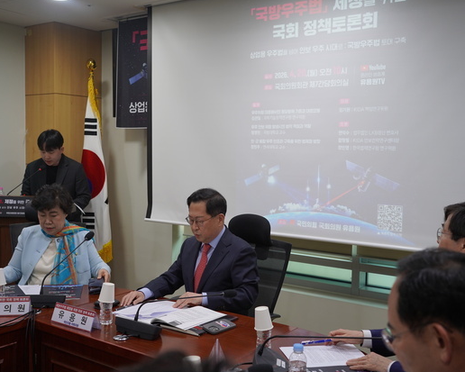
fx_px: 551
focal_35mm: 40
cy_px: 185
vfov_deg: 37.3
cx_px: 229
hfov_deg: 45.8
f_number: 4
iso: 500
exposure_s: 1/160
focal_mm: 35
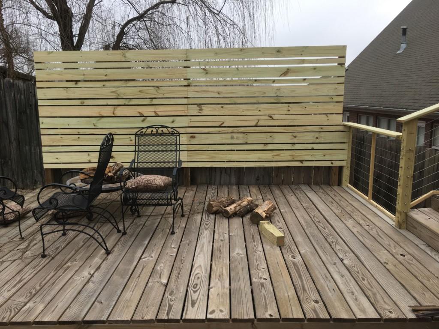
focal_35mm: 29
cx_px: 220
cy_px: 164
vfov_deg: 48.2
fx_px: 368
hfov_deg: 61.7
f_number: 2.2
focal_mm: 4.15
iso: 40
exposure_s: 1/120
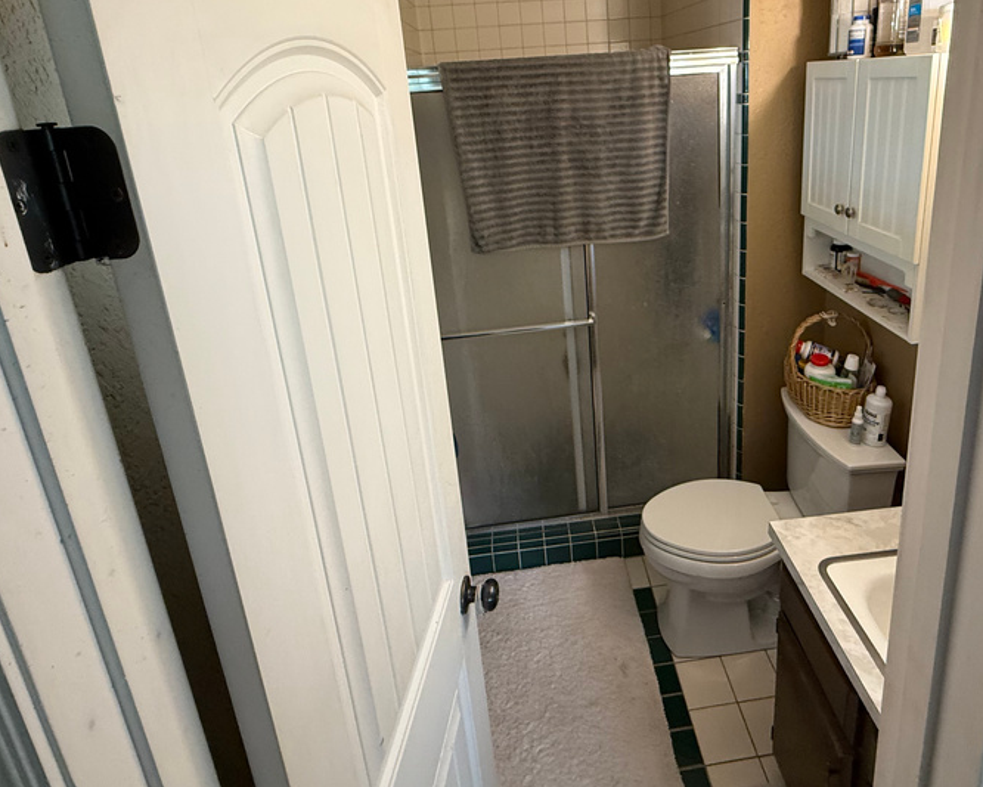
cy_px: 245
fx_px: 611
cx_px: 571
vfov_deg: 63.4
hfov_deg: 77.0
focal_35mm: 21
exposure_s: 1/60
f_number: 2.2
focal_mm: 2.22
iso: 320
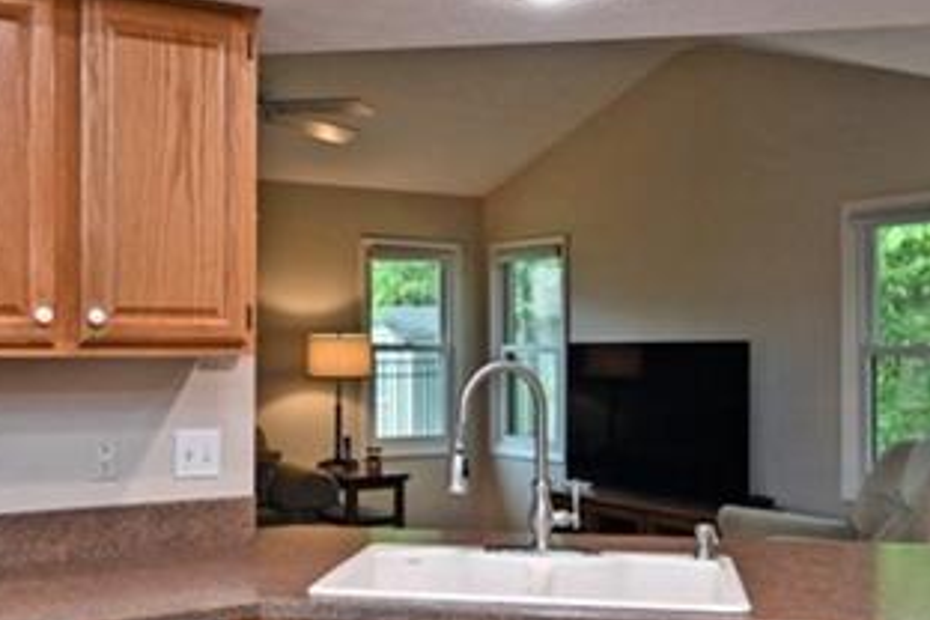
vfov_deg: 29.2
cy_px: 334
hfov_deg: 42.7
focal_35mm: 46
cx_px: 408
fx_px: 1188
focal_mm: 14
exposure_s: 1/60
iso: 220
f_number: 4
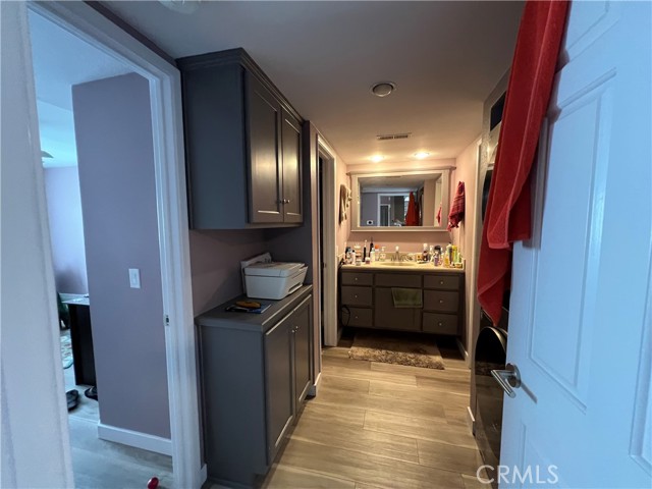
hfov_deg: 106.2
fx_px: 245
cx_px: 326
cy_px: 244
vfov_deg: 89.9
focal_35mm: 13
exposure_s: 1/60
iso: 500
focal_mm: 1.57
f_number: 1.8
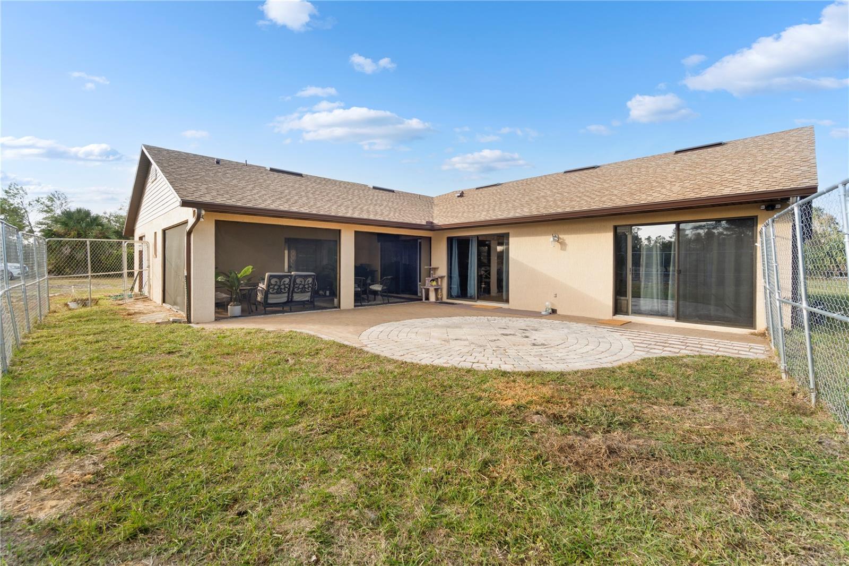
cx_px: 424
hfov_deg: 100.4
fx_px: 354
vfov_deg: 77.3
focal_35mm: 15
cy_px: 283
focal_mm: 10
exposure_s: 1/25
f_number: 8
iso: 100
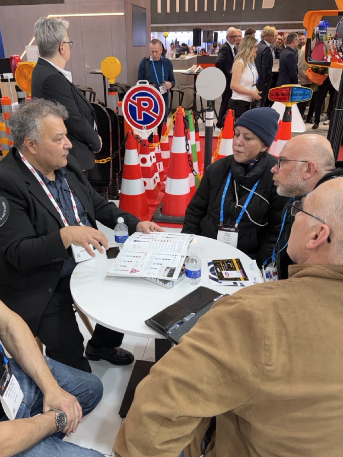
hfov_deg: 48.1
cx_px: 150
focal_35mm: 29
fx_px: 383
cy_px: 258
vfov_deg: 61.4
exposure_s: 1/100
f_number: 1.78
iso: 80
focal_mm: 6.76
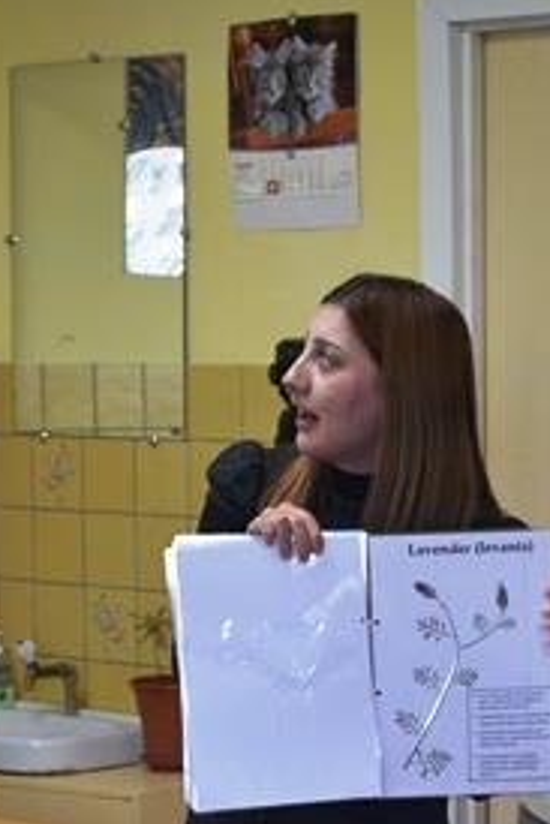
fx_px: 3085
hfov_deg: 10.2
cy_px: 544
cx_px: 284
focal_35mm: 135
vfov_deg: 15.2
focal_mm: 55
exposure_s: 1/20
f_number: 5.6
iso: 400
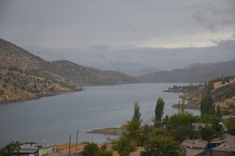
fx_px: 645
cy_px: 78
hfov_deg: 20.7
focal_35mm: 99
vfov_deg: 13.8
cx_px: 118
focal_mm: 66
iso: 320
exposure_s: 1/500
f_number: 5.6
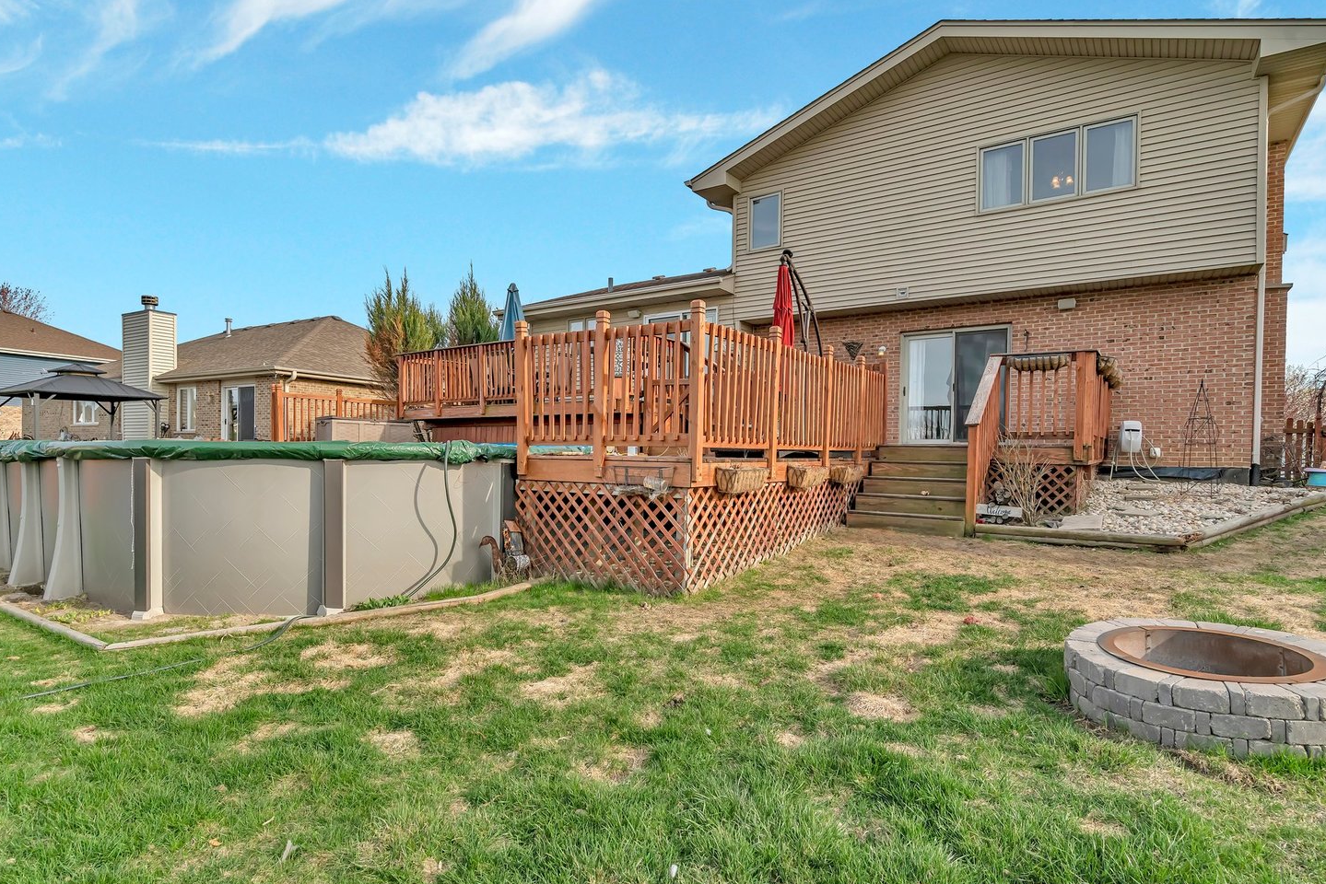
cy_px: 466
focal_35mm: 18
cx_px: 660
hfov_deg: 90.0
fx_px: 663
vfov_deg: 67.4
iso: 640
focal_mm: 16
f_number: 9
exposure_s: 1/640
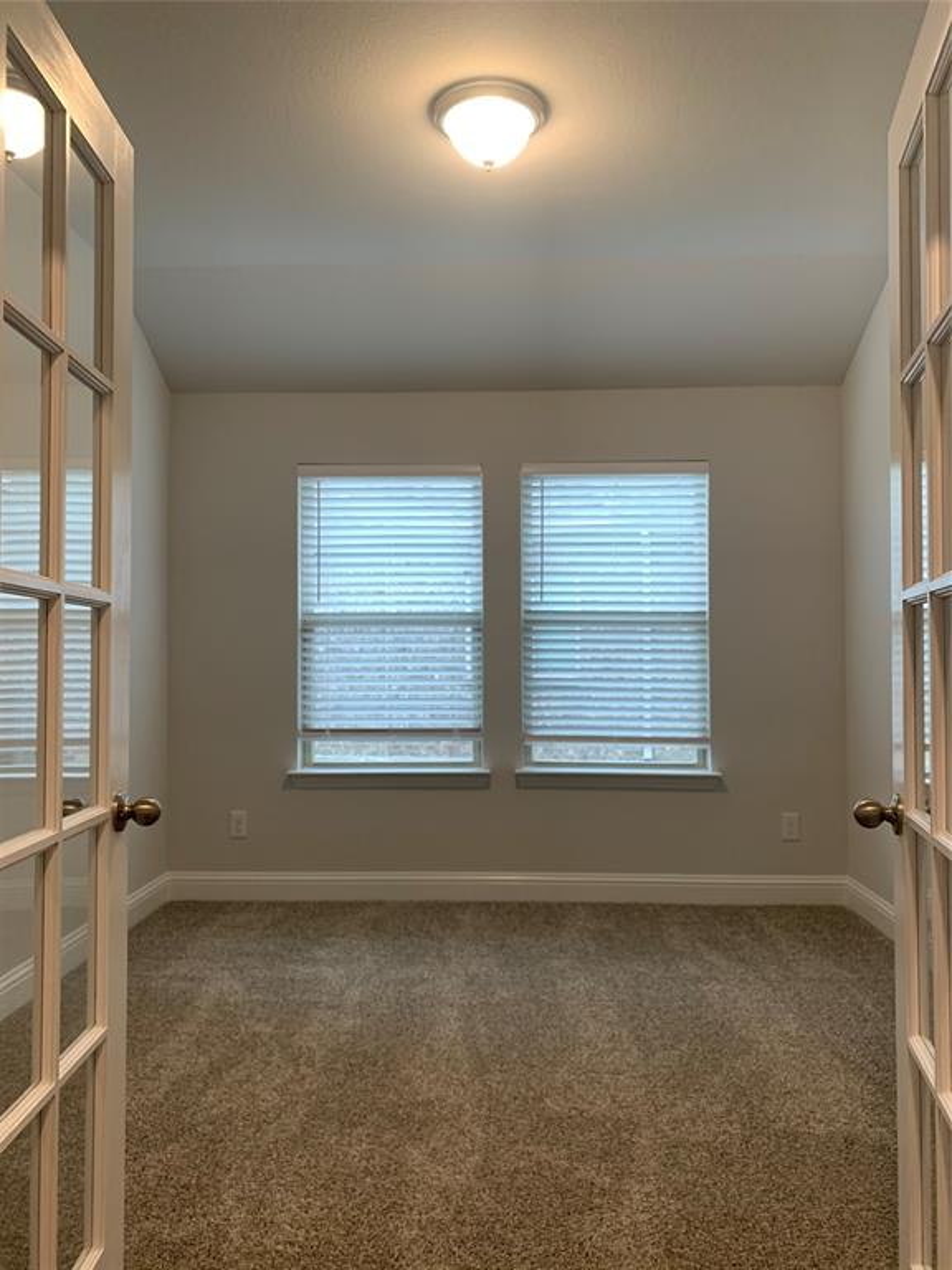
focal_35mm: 26
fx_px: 953
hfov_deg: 53.1
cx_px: 476
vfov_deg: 67.3
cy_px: 635
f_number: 1.8
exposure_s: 1/60
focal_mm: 4.25
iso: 200
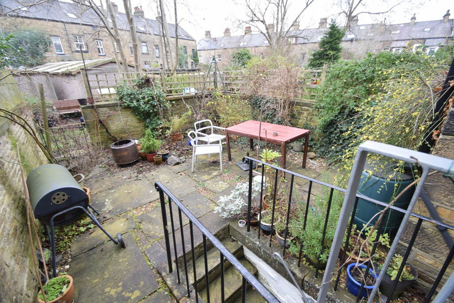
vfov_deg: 77.3
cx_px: 227
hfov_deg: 100.4
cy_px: 152
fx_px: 189
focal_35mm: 15
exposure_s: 1/100
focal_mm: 10
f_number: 5
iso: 400
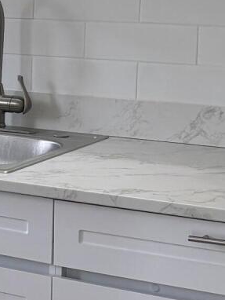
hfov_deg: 10.2
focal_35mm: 136
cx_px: -206
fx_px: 1177
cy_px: 136
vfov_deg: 14.5
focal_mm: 5.96
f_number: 1.6
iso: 50
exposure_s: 1/121
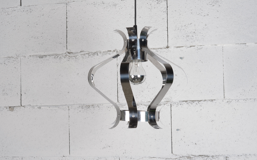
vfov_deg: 16.9
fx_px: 539
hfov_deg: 26.8
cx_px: 129
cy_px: 83
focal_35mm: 77
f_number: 11
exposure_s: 1/125
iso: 100
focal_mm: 50
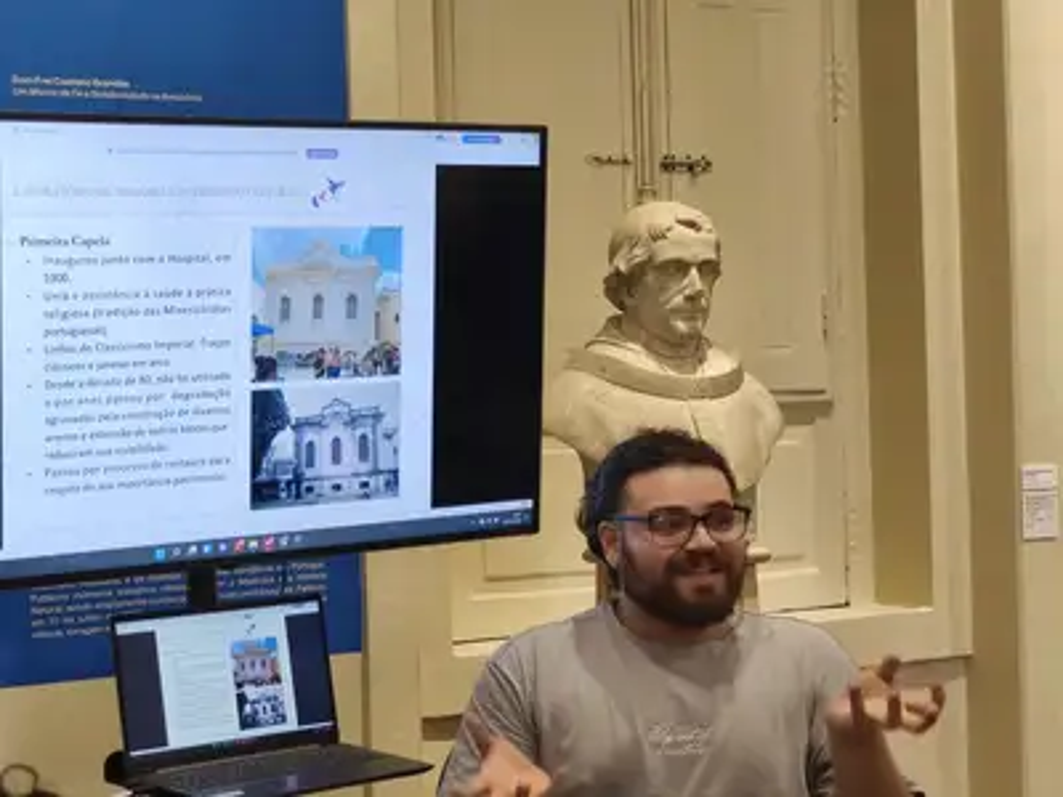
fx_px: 2426
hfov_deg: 24.7
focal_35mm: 79
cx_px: 532
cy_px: 398
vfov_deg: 18.7
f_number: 1.9
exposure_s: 1/120
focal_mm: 7.1
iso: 800
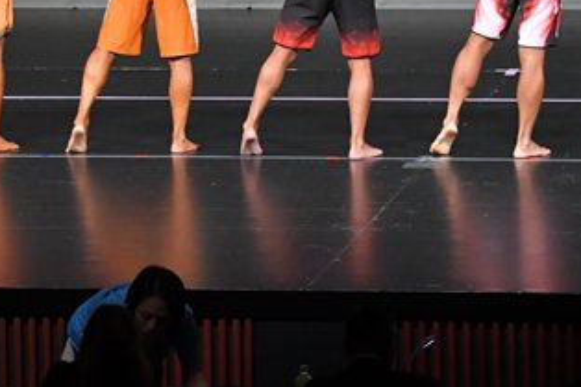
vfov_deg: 3.5
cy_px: -76
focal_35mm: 388
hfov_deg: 5.3
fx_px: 6258
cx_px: 319
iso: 4000
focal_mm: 105
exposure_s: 1/400
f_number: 5.6
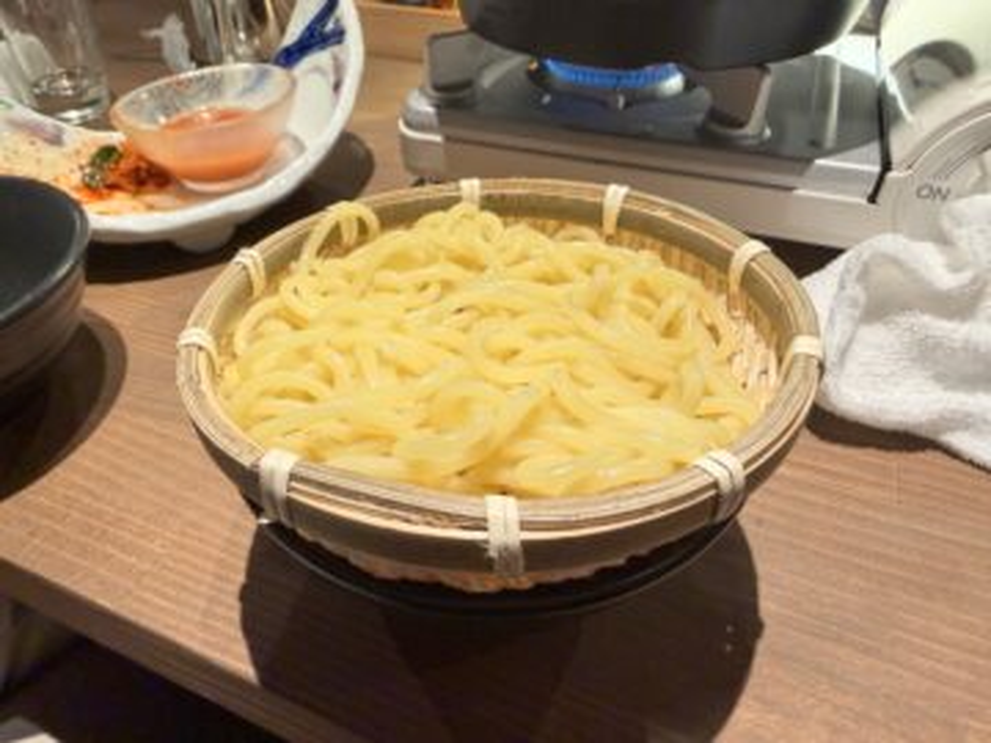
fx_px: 687
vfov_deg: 56.8
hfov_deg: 71.6
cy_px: 372
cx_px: 496
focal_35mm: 24
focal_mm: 2.22
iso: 160
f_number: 2.2
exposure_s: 1/60
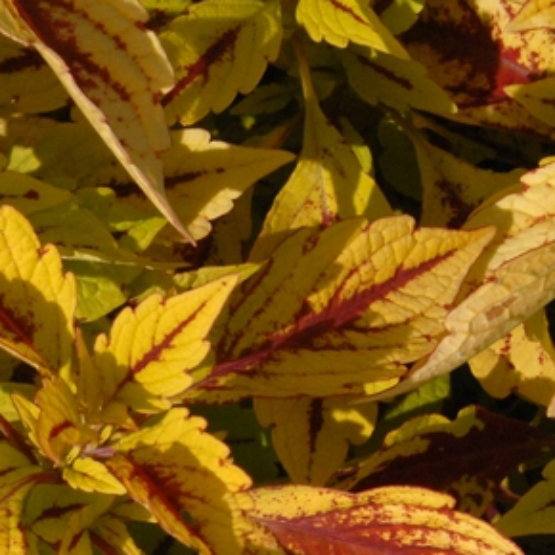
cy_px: 564
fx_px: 4081
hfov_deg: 7.6
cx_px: -291
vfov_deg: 7.7
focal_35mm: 225
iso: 400
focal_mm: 50
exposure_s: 1/500
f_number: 11
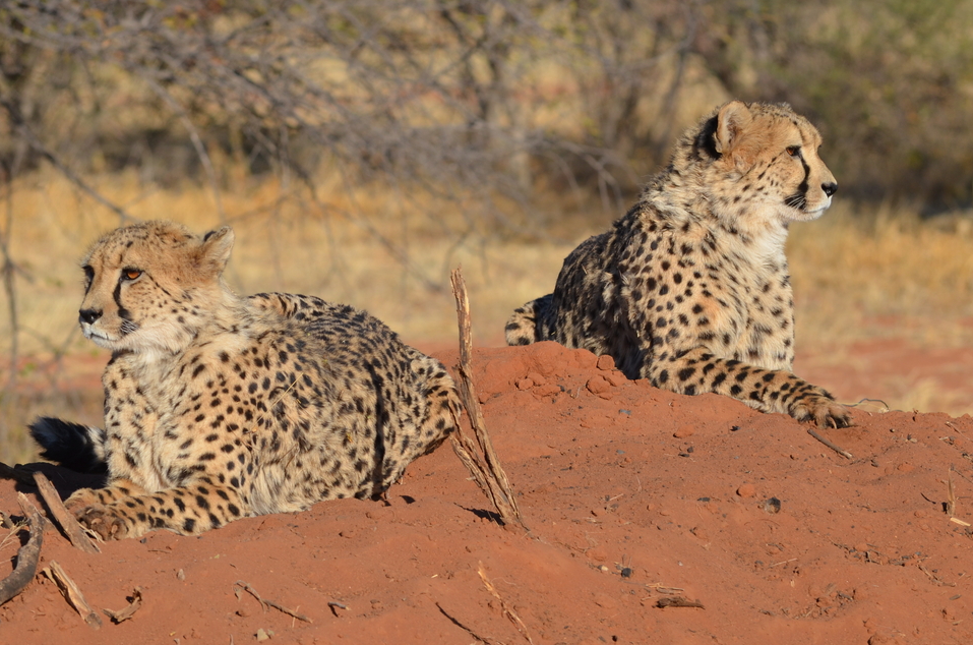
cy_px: 220
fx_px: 9198
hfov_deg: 6.1
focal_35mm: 341
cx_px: 466
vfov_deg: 4.0
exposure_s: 1/800
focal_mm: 170
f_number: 7.1
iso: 200
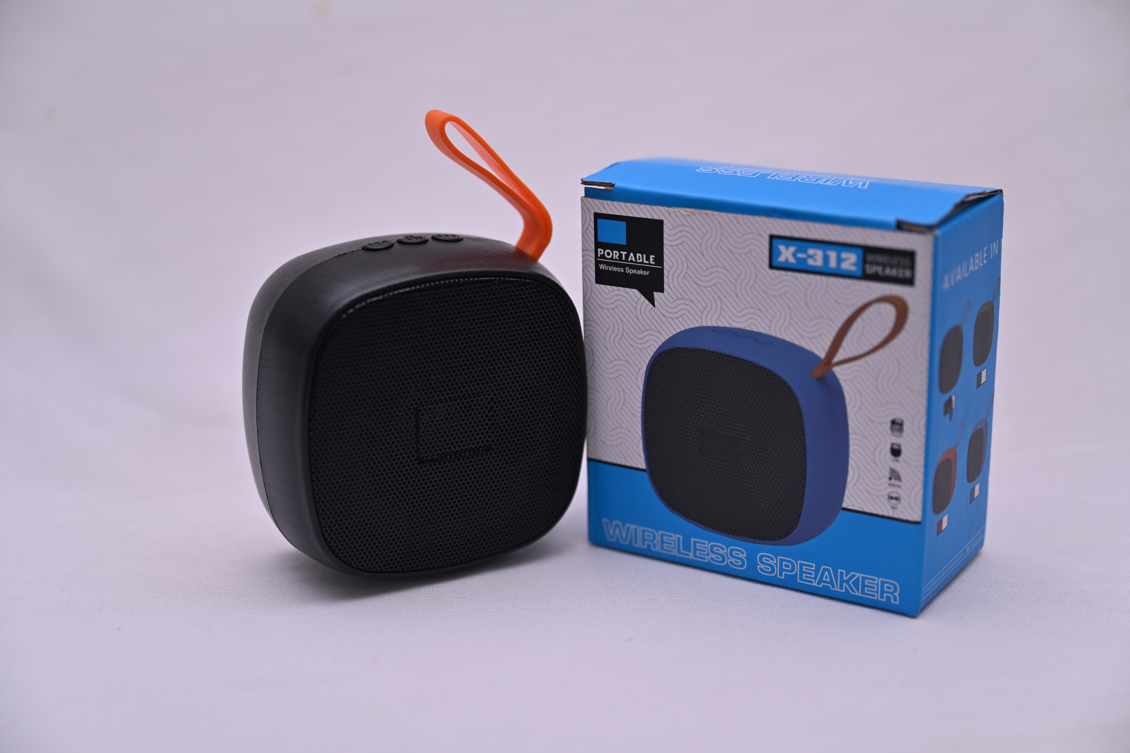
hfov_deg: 35.6
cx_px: 565
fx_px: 1758
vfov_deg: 24.2
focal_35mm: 56
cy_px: 376
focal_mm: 56
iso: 125
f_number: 3.2
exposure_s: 1/125
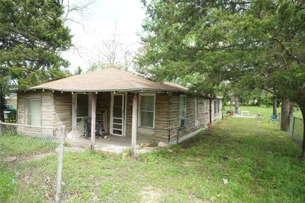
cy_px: 102
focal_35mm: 19
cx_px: 152
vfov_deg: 64.5
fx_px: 161
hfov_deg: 86.9
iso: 800
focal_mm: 13
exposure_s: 1/40
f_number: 22
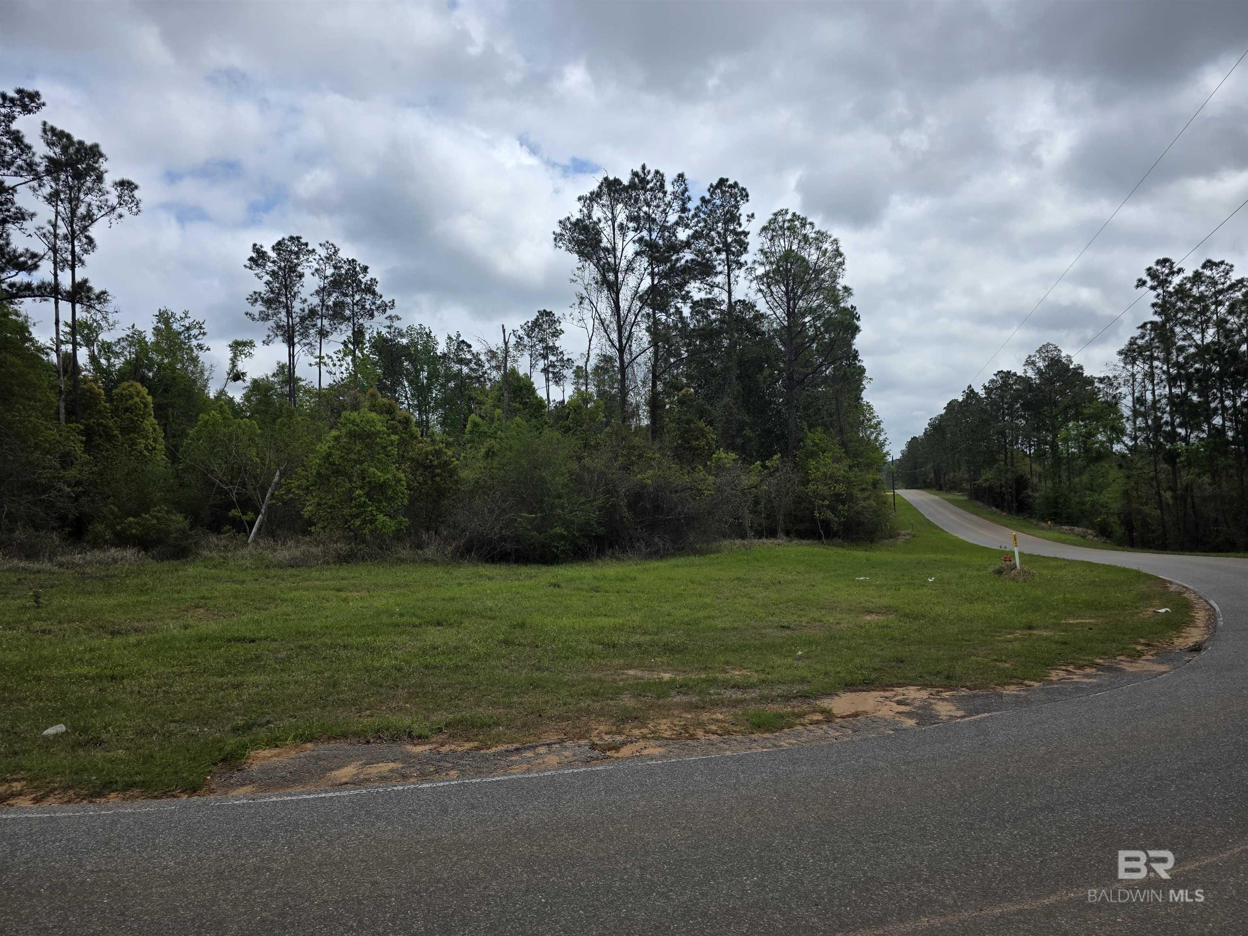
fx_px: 829
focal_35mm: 23
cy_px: 468
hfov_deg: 73.9
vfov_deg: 58.9
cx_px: 624
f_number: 1.7
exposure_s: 1/7333
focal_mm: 6.3
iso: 80
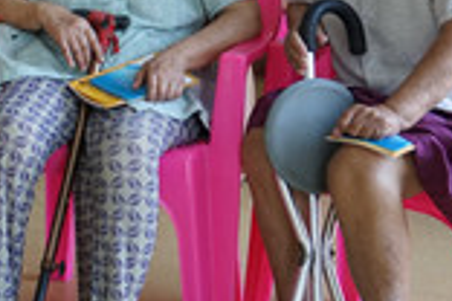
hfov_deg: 12.1
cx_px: -330
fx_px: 1984
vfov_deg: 8.5
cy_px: -179
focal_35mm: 158
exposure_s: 1/60
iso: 800
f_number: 4.5
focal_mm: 41
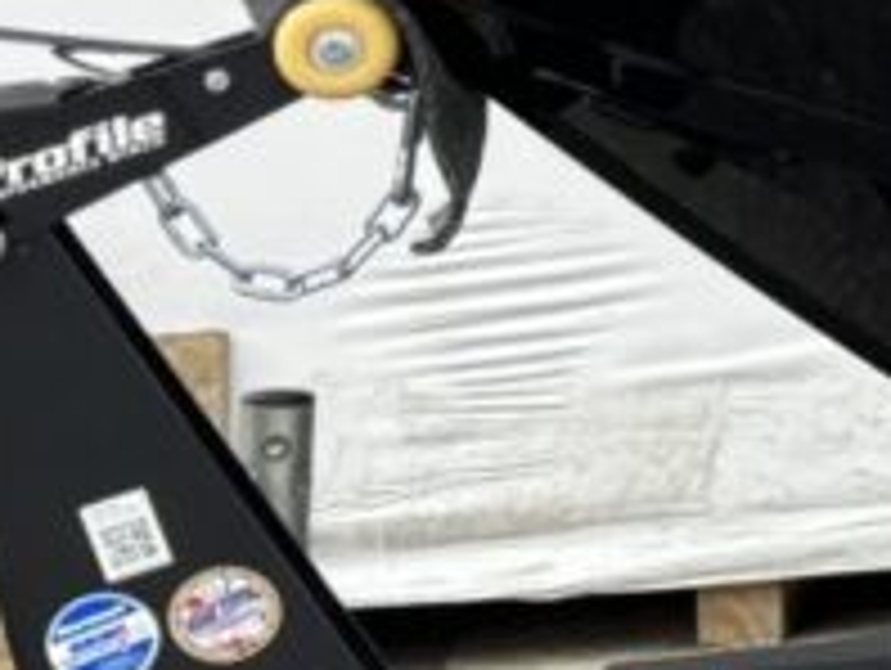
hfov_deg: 8.2
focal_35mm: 189
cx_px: 3002
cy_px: -180
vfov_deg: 7.8
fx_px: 4871
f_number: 1.6
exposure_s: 1/195
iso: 40
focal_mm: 5.96
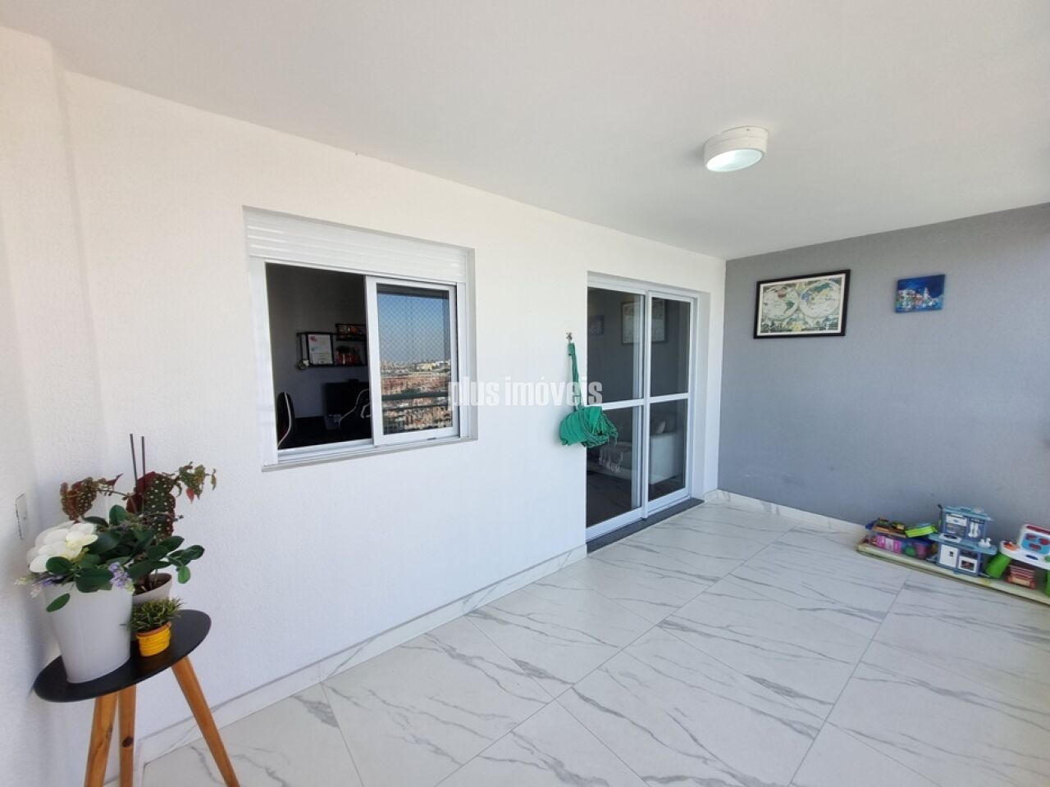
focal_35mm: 13
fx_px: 394
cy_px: 394
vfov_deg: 89.9
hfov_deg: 106.2
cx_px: 525
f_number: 2.2
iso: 50
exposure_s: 1/342
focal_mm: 1.74
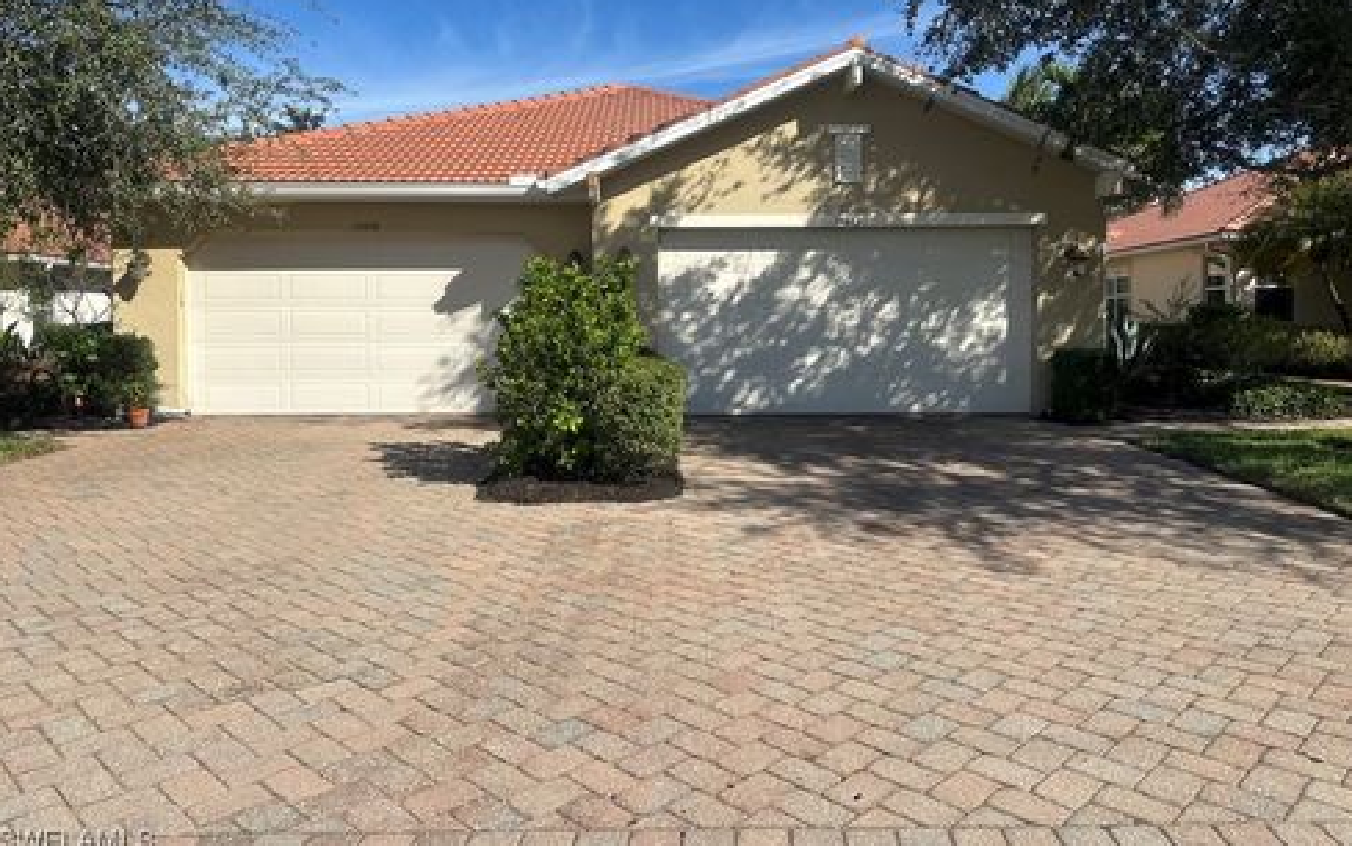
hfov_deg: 70.4
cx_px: 680
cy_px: 352
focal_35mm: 26
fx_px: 958
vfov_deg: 47.4
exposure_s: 1/5263
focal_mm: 6.86
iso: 80
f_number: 1.78
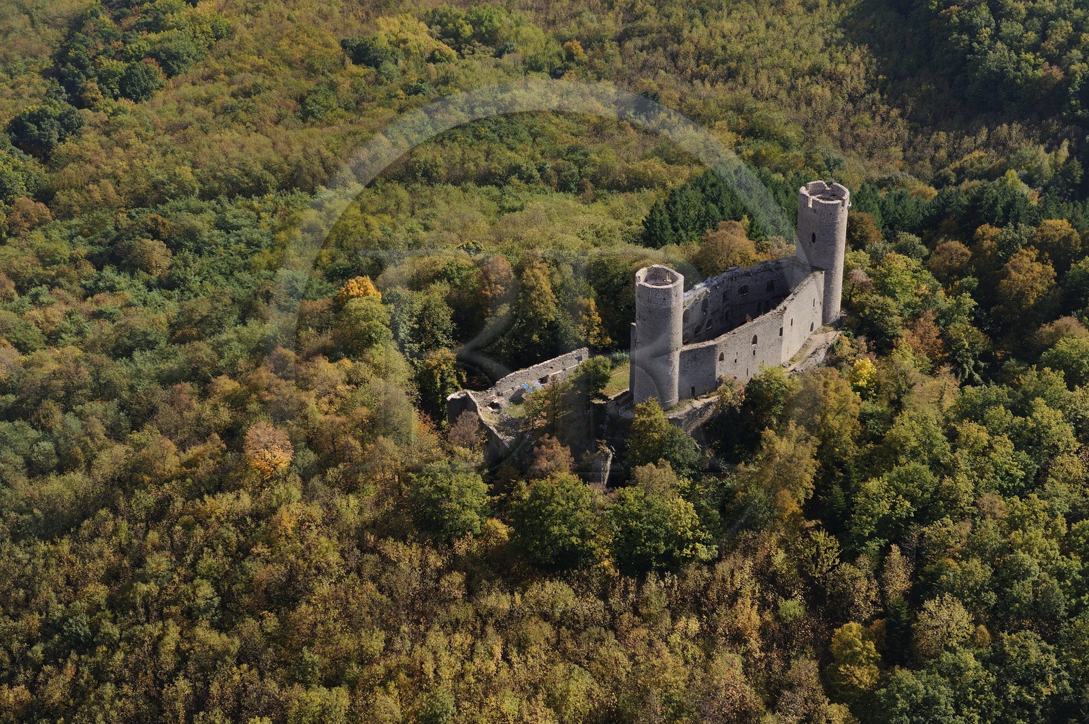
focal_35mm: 66
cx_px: 544
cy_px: 362
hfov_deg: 30.5
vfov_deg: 20.6
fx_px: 1995
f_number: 5
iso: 200
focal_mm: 66
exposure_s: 1/640
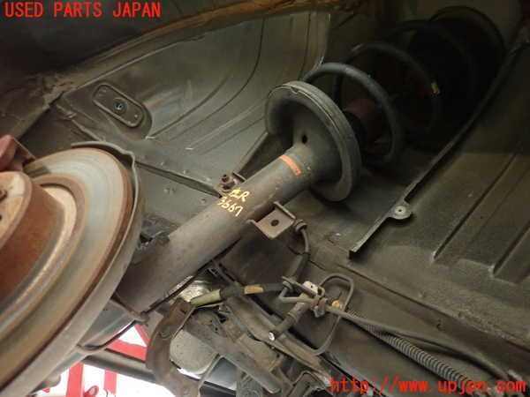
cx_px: 265
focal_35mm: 25
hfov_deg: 69.4
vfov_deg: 54.9
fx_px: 383
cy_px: 198
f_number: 2
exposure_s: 1/30
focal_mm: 4.5
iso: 800
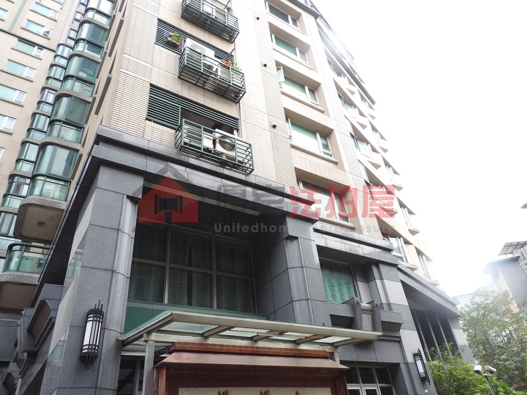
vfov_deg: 56.8
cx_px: 264
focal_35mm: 24
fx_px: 365
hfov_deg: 71.6
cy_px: 198
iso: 100
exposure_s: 1/60
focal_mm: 4.3
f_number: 3.3
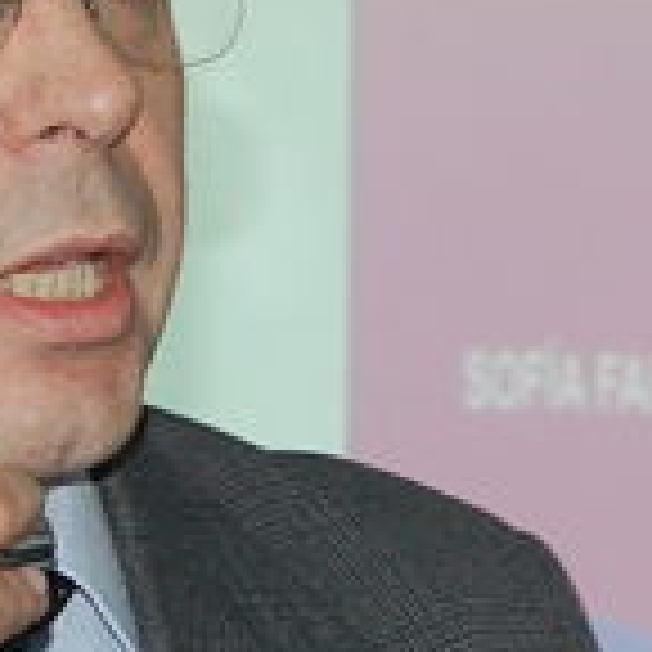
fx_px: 5389
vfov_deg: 6.9
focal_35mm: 253
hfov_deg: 6.9
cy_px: 355
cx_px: 616
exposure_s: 1/60
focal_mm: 45
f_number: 7.1
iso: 1600
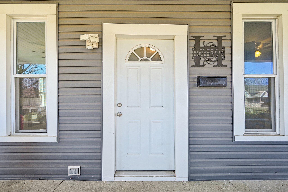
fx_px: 144
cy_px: 96
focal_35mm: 18
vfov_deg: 67.4
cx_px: 144
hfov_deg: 90.0
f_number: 4
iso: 400
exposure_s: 1/250
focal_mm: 18
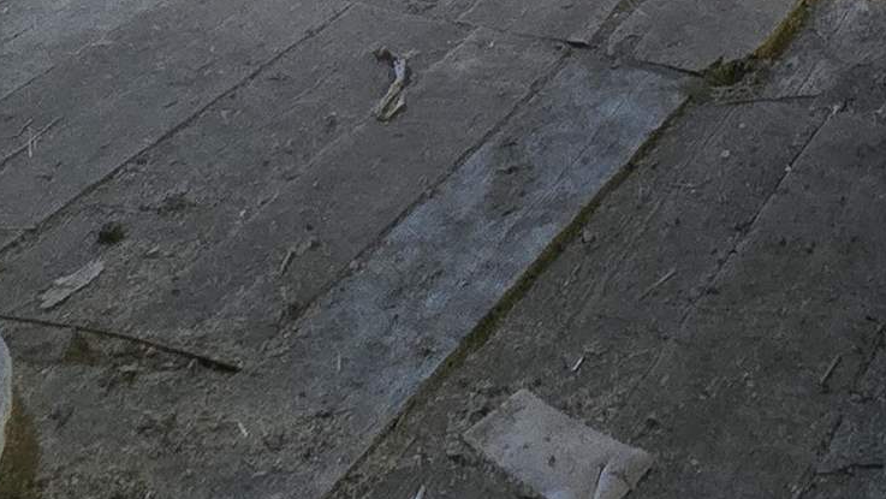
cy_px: -739
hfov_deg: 33.4
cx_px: 811
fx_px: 1386
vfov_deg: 13.7
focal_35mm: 59
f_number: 2.2
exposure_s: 1/24
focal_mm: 2.2
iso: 1250
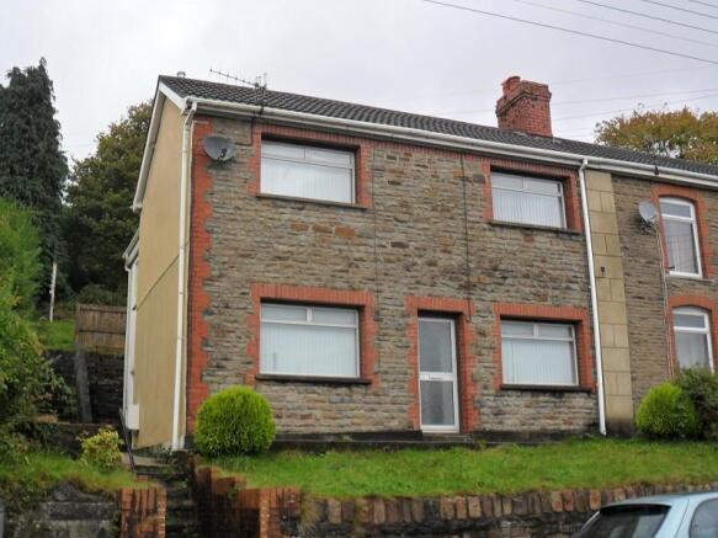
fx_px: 912
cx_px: 359
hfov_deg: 43.0
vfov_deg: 32.9
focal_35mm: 44
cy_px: 269
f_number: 4.5
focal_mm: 7.8
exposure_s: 1/45
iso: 100
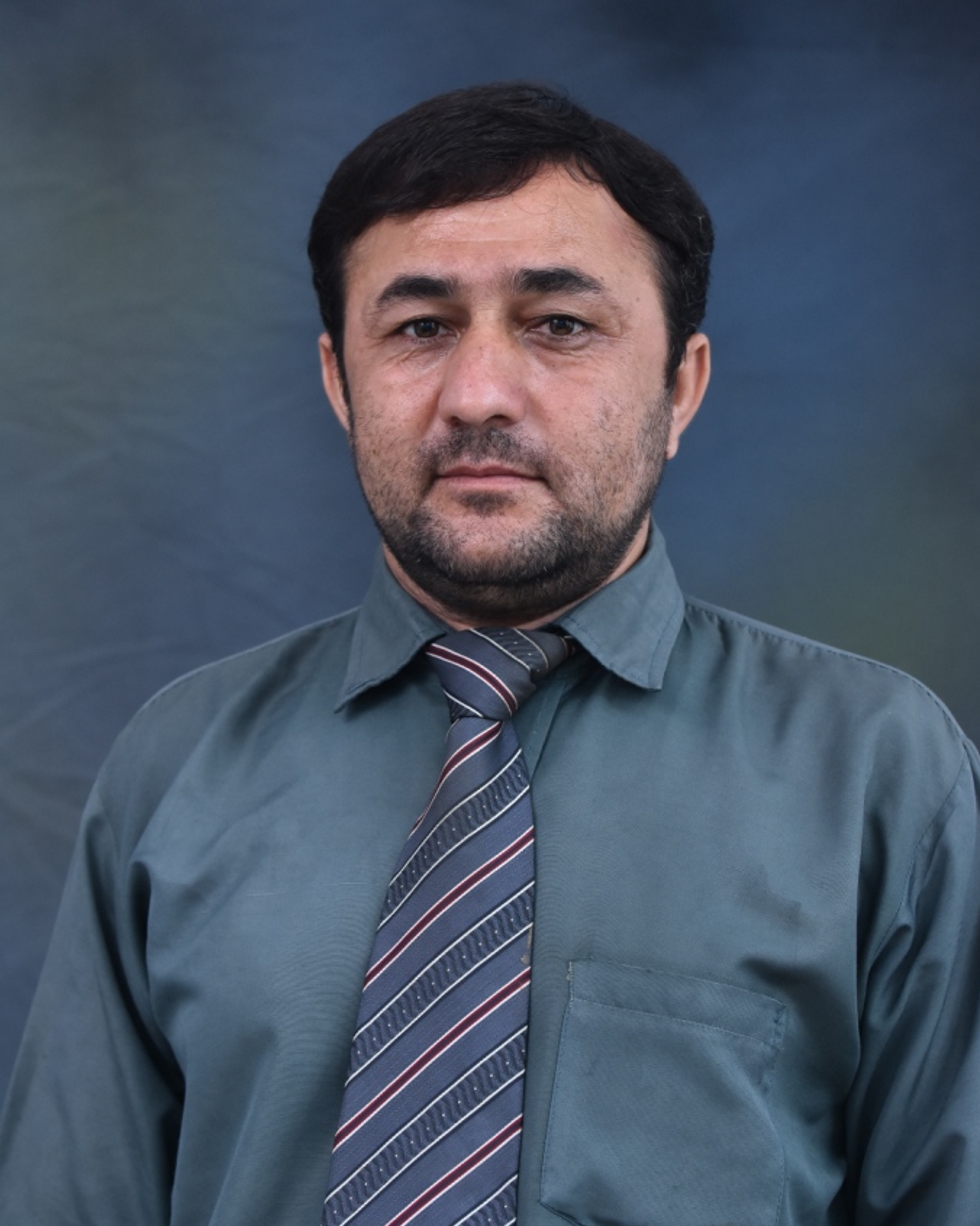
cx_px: 491
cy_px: 565
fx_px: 4825
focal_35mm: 133
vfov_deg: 14.5
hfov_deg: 11.6
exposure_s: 1/160
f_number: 4
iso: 640
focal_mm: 78
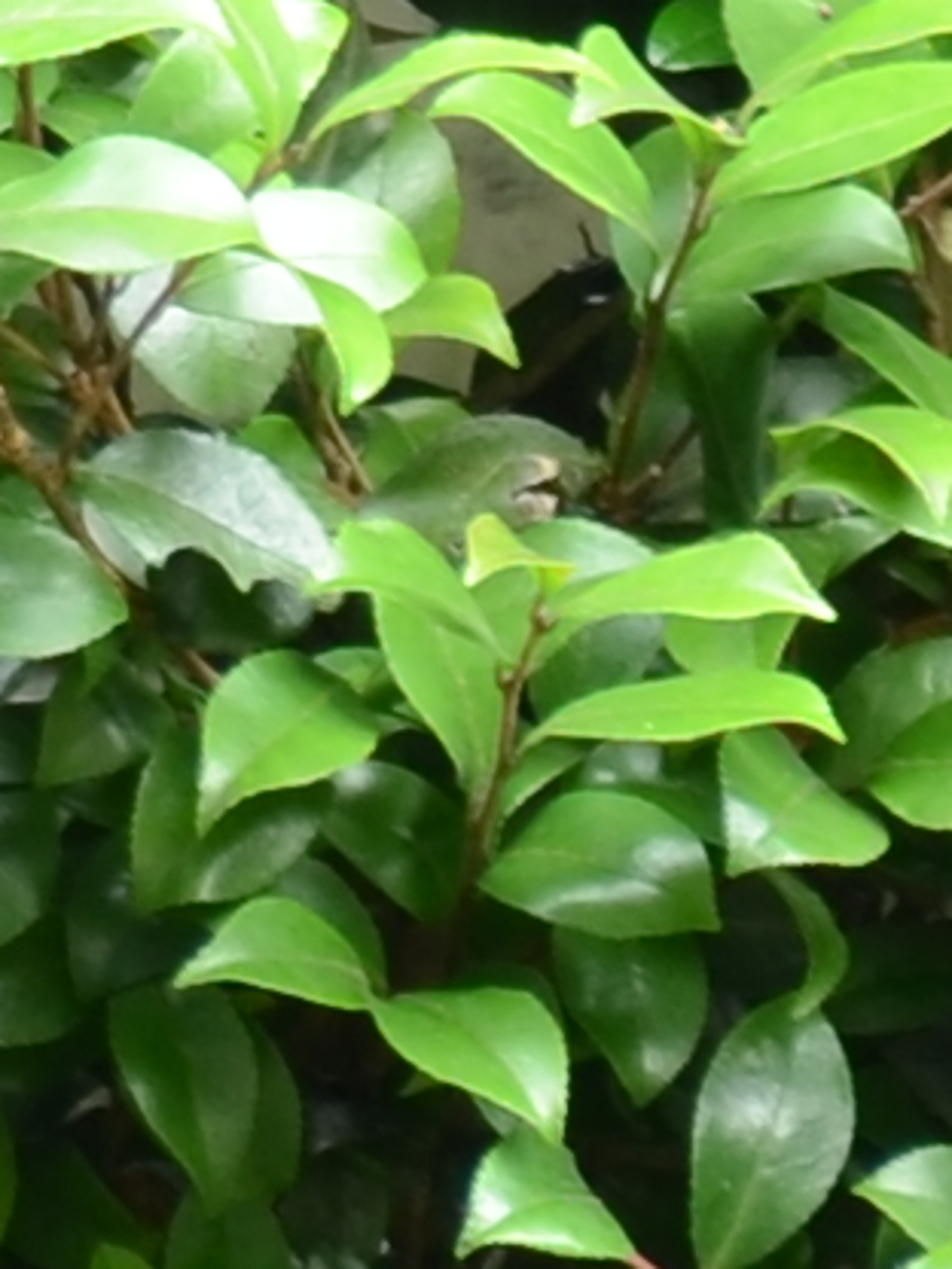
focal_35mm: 1451
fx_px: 53195
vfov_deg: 1.4
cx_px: -2658
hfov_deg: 1.0
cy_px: -656
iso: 100
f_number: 5.6
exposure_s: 1/1.6
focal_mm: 85
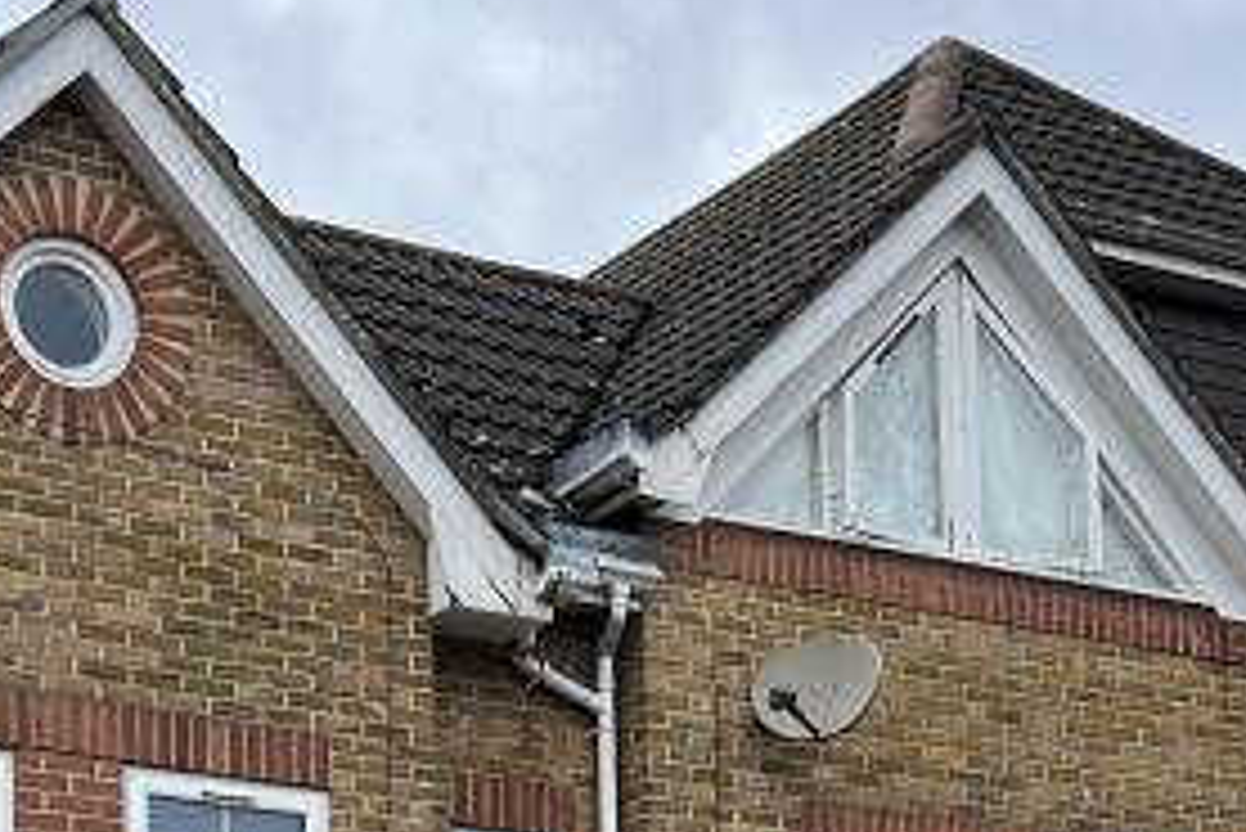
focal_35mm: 100
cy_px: 1187
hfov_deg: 20.2
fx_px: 3463
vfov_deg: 13.1
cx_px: 261
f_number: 1.5
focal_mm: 5.7
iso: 50
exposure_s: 1/1019
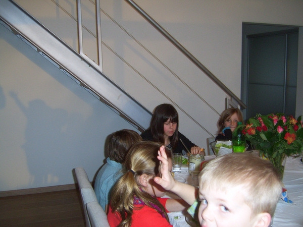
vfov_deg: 37.7
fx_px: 333
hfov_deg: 49.0
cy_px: 114
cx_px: 152
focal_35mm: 38
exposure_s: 1/30
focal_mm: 7.8
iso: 100
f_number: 2.8
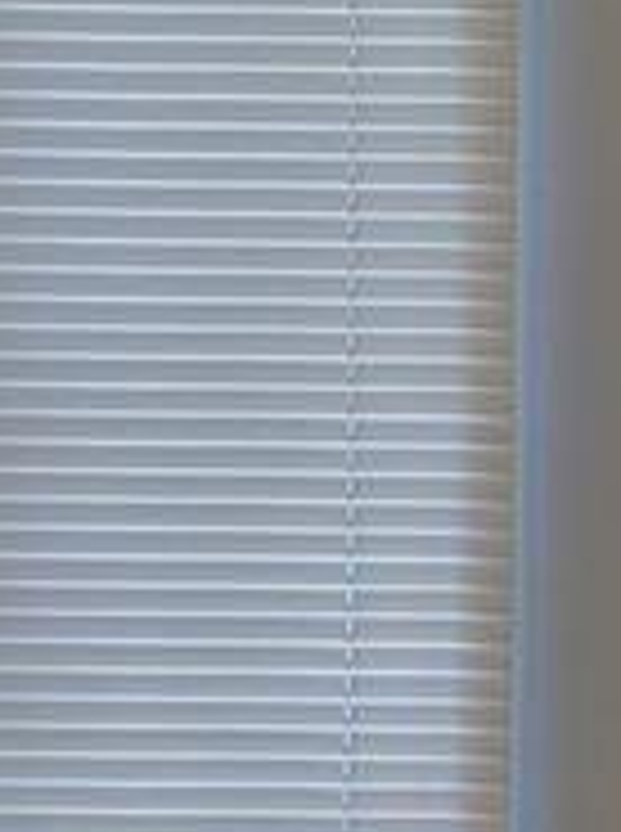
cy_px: 378
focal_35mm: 169
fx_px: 4056
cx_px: 1503
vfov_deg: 11.7
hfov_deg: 8.1
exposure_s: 1/120
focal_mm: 5.4
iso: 125
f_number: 1.8
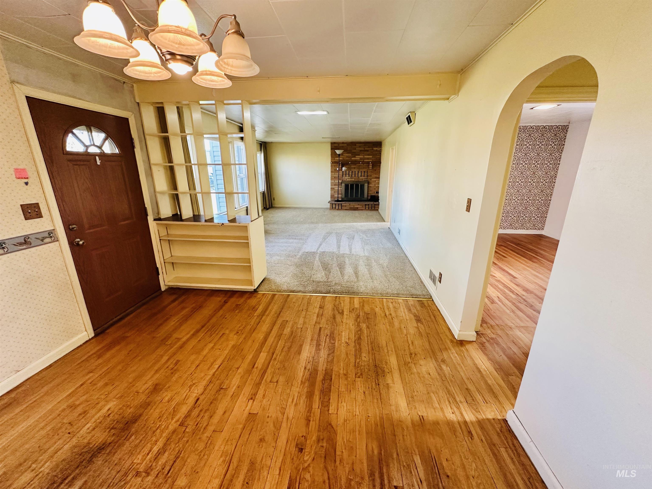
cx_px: 326
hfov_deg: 102.1
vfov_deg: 85.7
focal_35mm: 14
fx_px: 264
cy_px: 244
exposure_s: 1/120
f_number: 2.2
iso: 250
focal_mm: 2.22
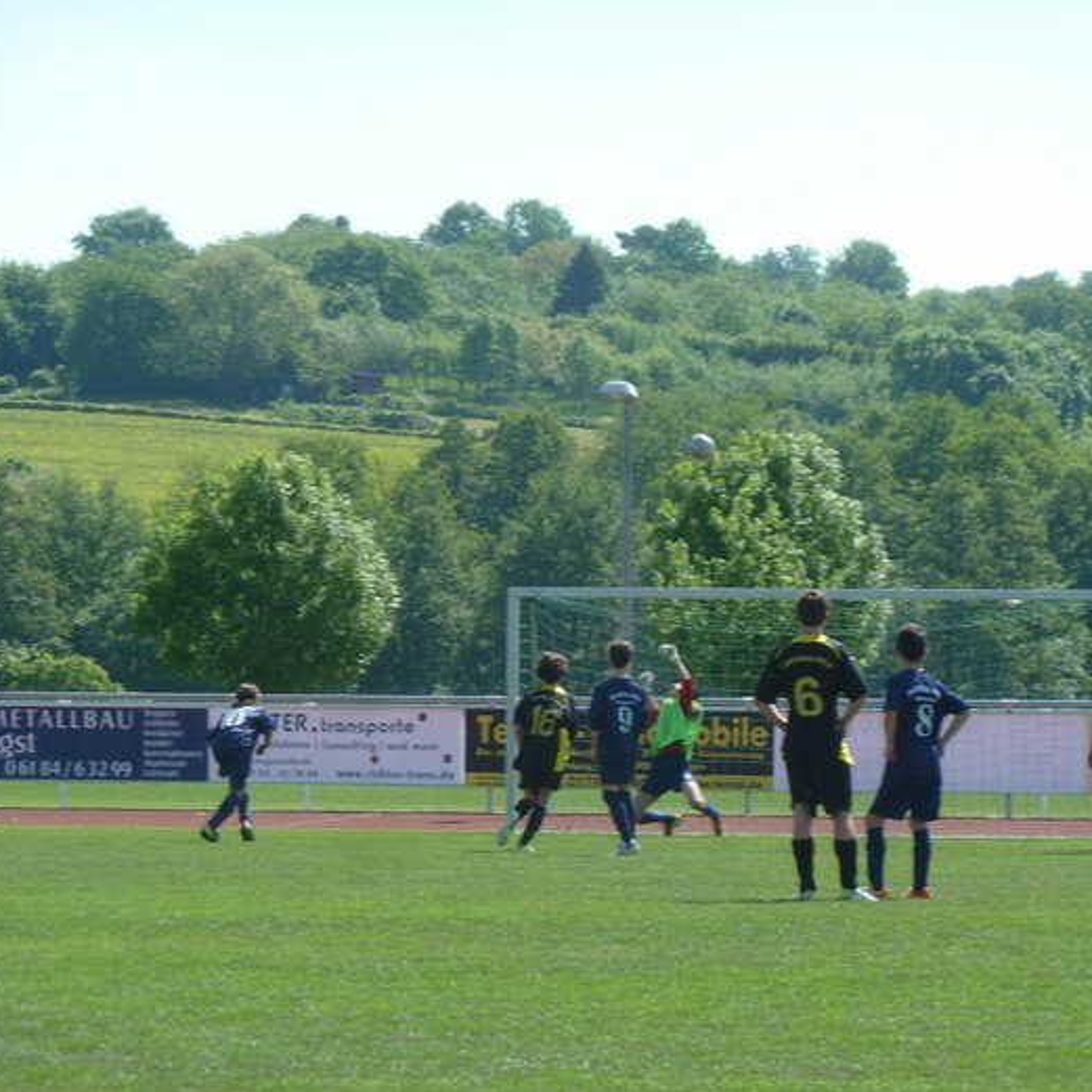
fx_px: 9529
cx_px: 453
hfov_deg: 6.6
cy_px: 546
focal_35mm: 267
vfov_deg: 6.6
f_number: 4.6
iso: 80
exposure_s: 1/250
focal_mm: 37
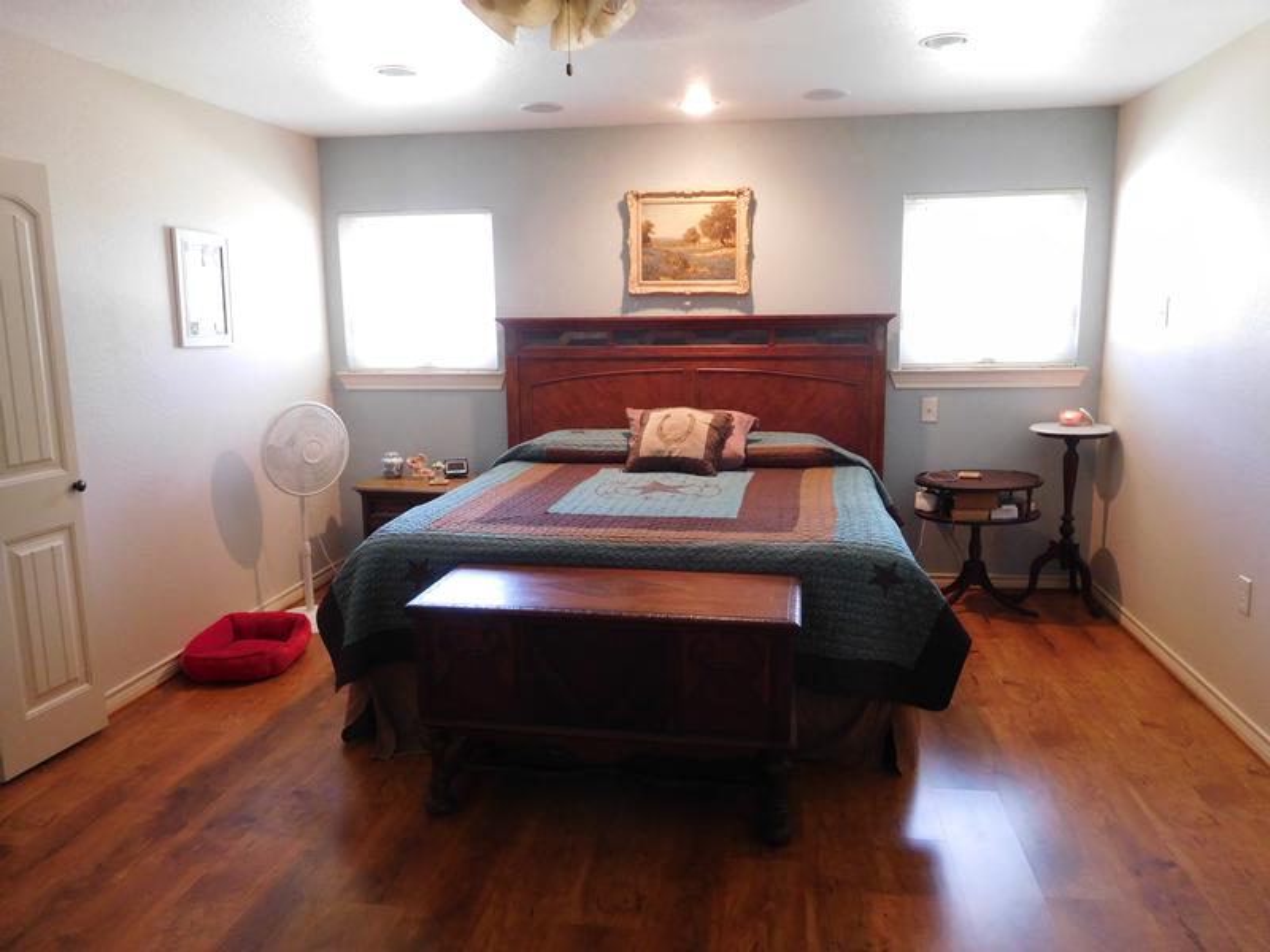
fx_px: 917
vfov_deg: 54.9
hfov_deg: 69.4
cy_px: 476
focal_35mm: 25
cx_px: 635
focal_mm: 4.5
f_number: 3.4
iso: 400
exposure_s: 1/13
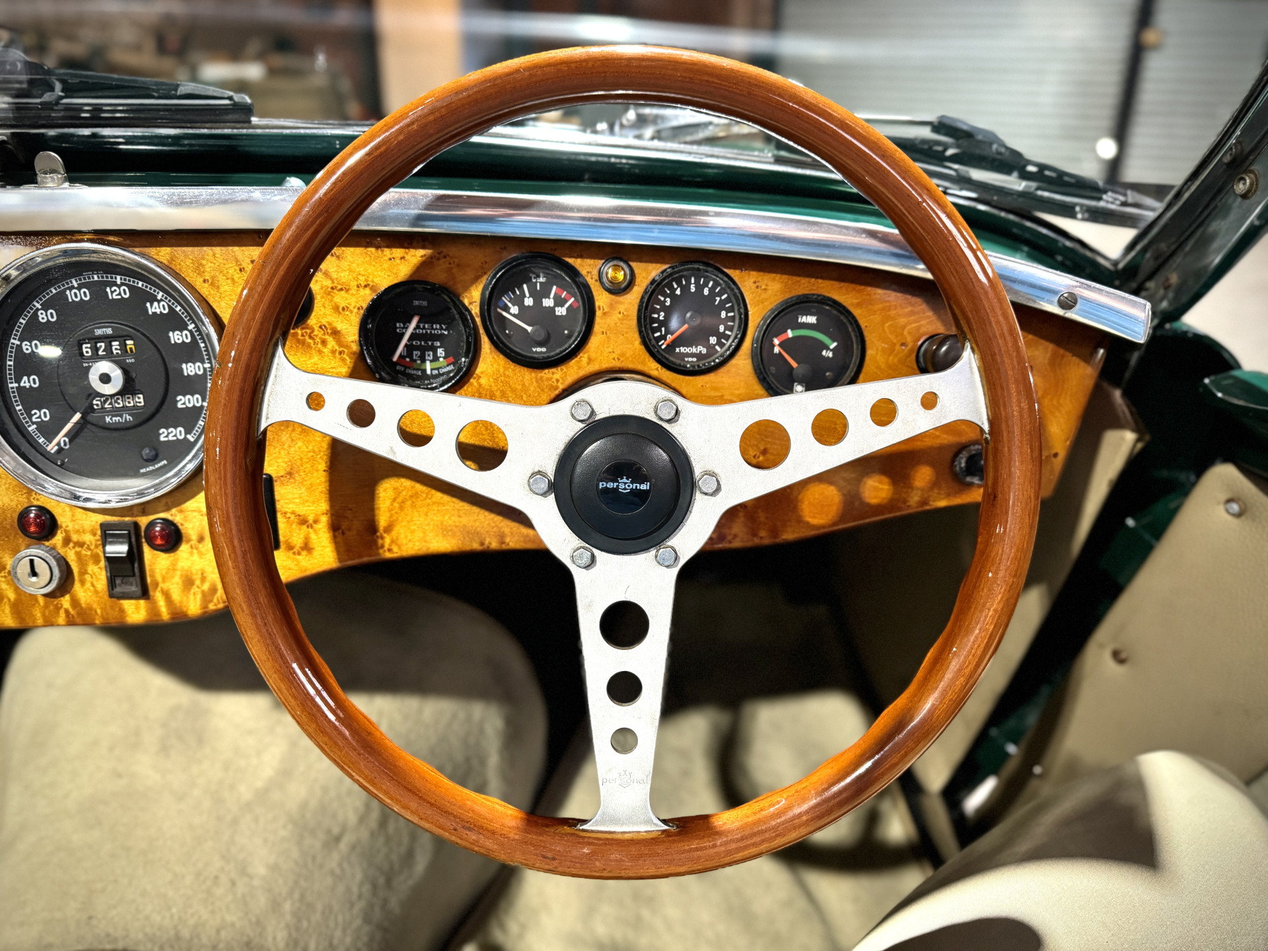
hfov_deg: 71.6
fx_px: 879
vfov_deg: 56.8
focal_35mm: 24
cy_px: 476
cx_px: 634
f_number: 1.78
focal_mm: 6.76
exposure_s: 1/50
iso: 500
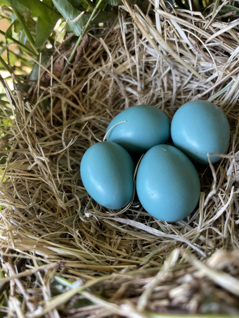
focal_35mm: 26
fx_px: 239
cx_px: 120
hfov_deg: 53.1
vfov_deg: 67.3
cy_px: 159
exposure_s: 1/121
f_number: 1.6
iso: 100
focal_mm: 4.2
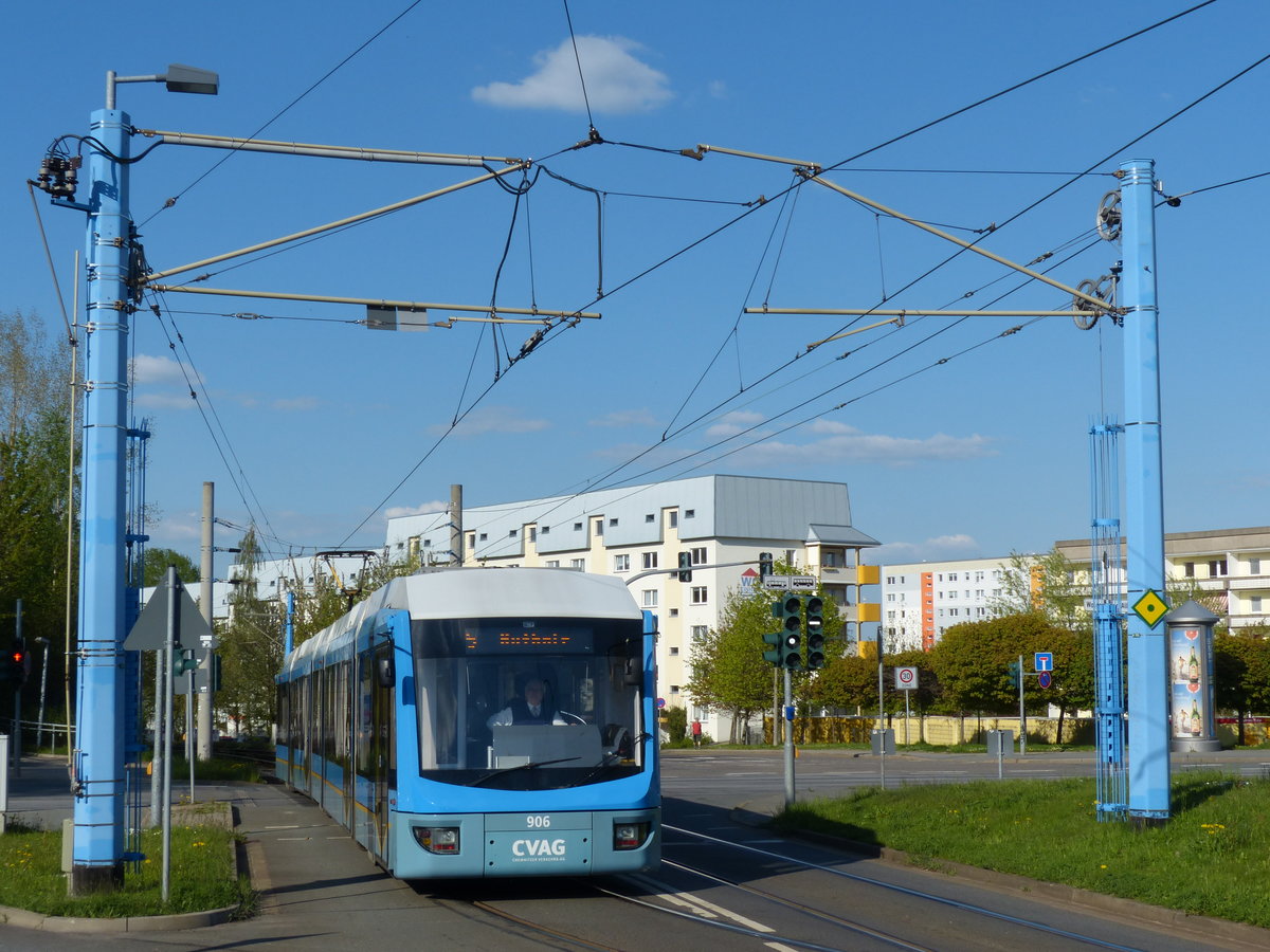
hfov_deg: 36.8
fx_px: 1908
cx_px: 635
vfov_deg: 28.0
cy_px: 476
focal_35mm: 52
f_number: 5.6
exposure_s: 1/640
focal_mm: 9.4
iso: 100
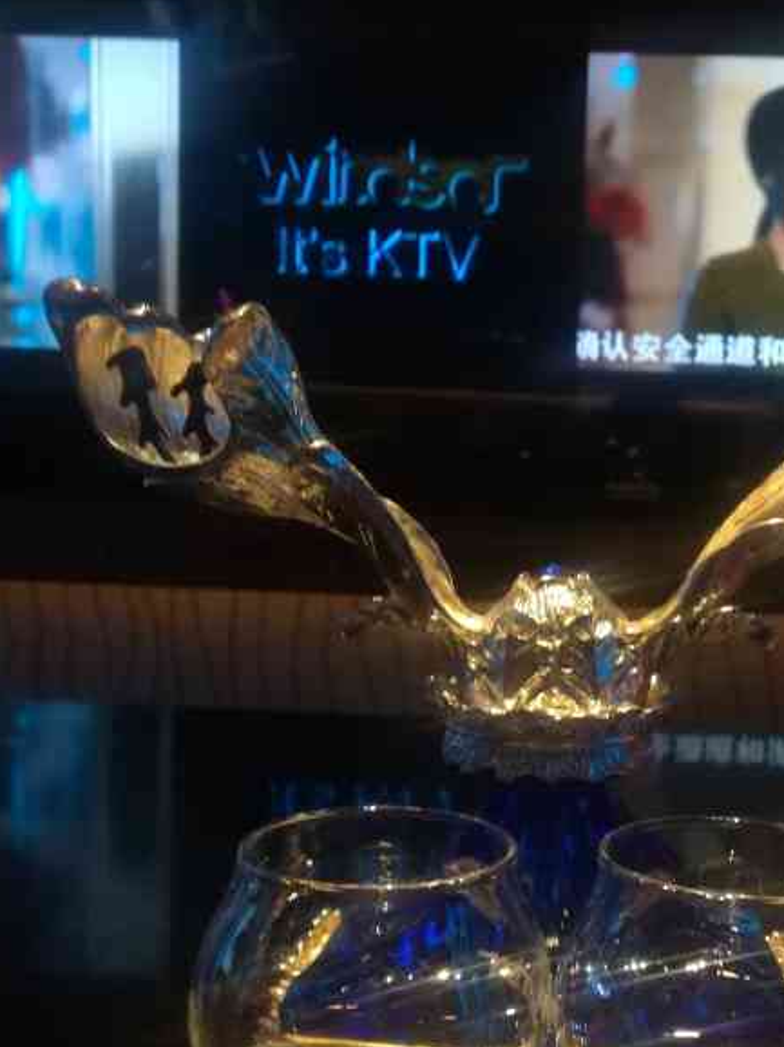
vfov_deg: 44.7
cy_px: 593
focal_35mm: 42
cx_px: 587
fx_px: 1269
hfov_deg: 33.6
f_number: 2.2
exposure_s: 1/25
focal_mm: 3.83
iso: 400
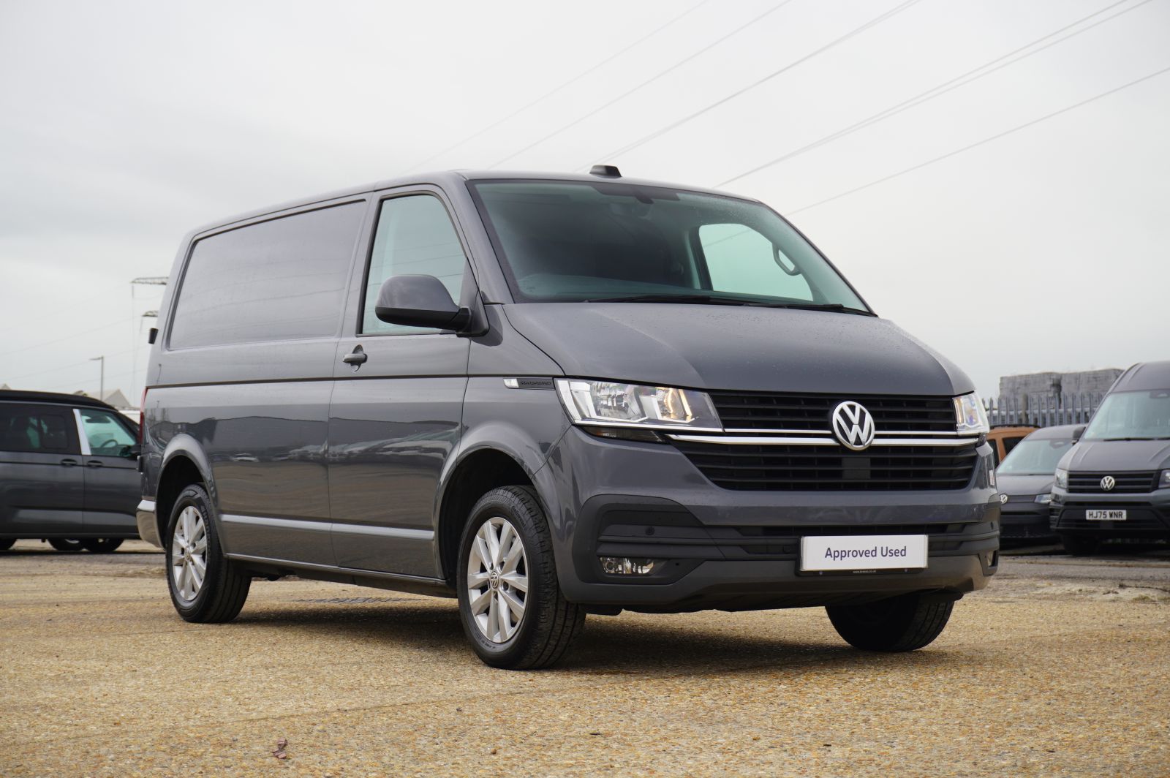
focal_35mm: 66
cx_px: 585
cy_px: 389
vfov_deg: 20.6
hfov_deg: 30.5
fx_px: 2143
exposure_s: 1/80
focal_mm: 44
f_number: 5.6
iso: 125
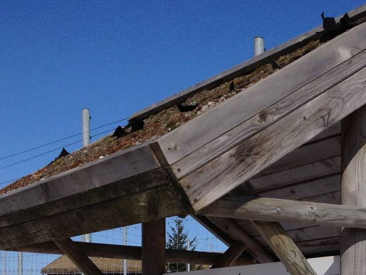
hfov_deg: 22.2
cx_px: 302
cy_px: 333
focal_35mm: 87
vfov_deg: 16.3
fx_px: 920
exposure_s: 1/4608
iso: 50
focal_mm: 4.28
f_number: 2.4
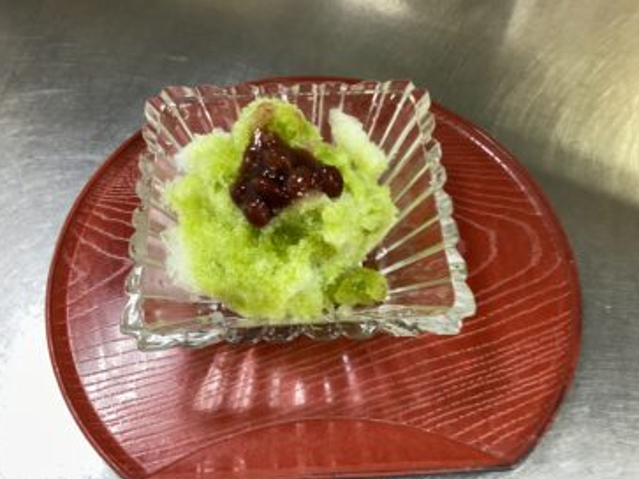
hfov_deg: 56.8
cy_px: 244
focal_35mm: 32
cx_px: 323
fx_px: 591
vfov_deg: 44.1
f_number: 2.4
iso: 250
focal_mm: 3.3
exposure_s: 1/60
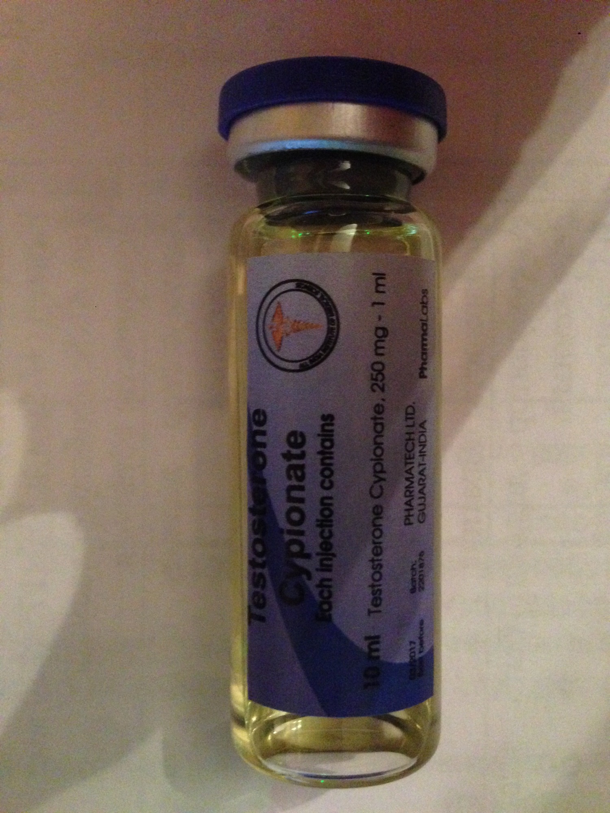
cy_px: 406
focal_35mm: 33
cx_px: 305
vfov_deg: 55.4
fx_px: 775
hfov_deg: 42.9
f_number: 2.4
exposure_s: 1/17
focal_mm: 4.12
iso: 800
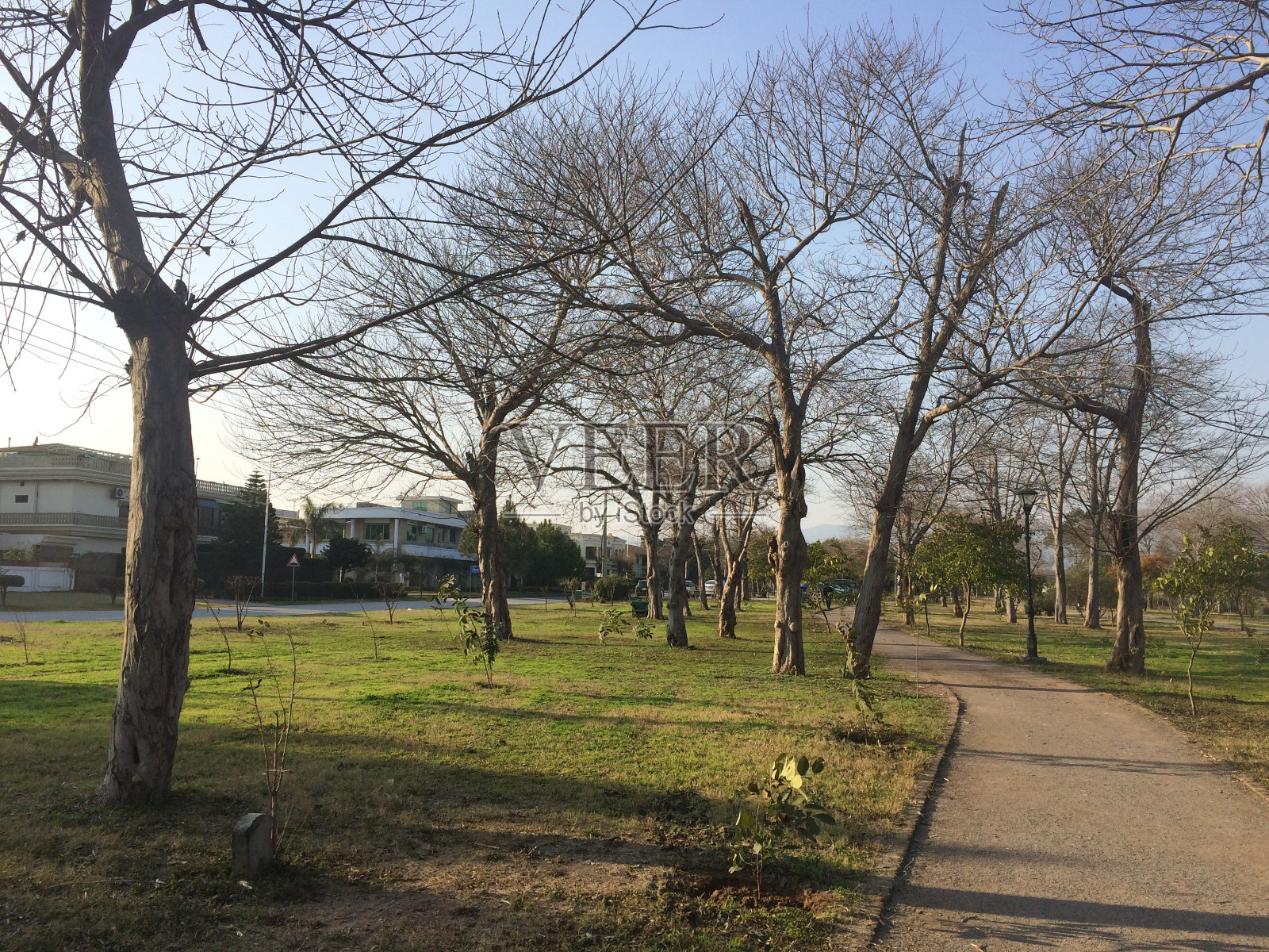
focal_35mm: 29
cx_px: 634
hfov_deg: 61.7
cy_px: 476
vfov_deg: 48.2
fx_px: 1063
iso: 32
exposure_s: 1/1244
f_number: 2.2
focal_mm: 4.15
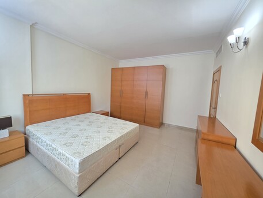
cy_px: 99
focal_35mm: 13
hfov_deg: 106.2
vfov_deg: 89.9
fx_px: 99
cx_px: 132
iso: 160
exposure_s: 1/50
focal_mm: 2.2
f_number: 1.9
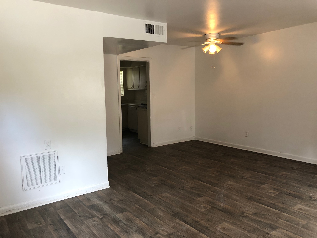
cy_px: 119
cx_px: 158
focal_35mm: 28
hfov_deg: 63.4
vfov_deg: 49.7
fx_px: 256
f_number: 1.8
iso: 50
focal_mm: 4
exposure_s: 1/15
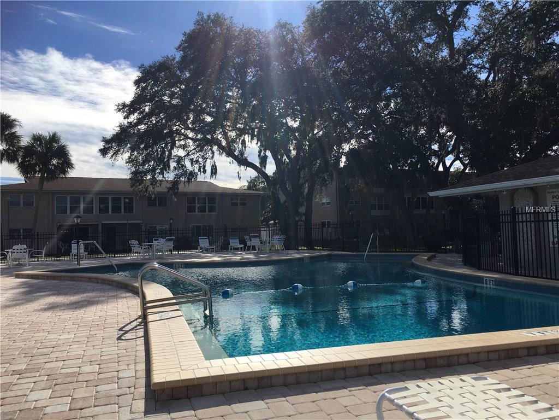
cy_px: 210
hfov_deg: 61.7
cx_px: 280
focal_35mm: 29
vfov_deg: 48.2
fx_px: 468
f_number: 2.2
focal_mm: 4.15
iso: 25
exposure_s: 1/3663
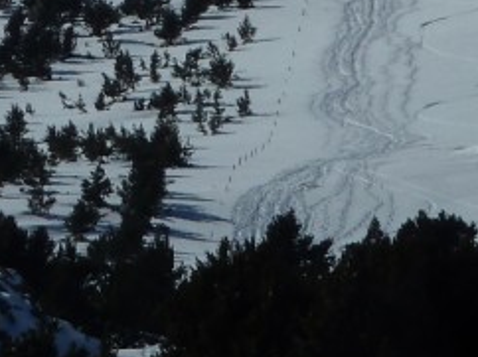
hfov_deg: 1.5
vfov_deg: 1.2
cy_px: 23
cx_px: 348
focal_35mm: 1291
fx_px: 17809
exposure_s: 1/1300
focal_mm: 49.2
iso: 80
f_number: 6.3
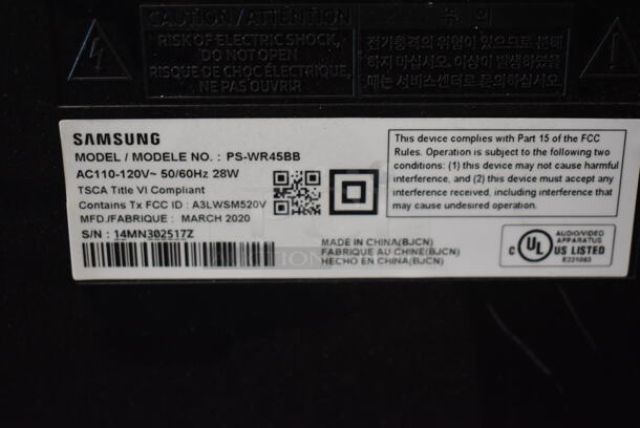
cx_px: 320
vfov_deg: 26.5
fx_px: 908
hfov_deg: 38.8
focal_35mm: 51
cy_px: 214
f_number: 4.5
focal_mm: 34
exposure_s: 1/125
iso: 1250
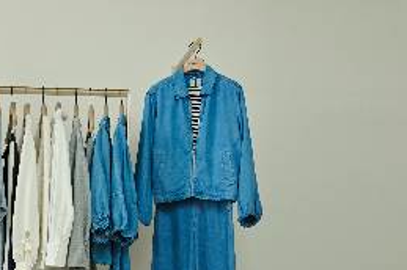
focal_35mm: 59
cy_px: 249
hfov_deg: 32.9
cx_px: 74
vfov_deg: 22.3
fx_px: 666
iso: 320
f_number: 4
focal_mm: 30.5
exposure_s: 1/200
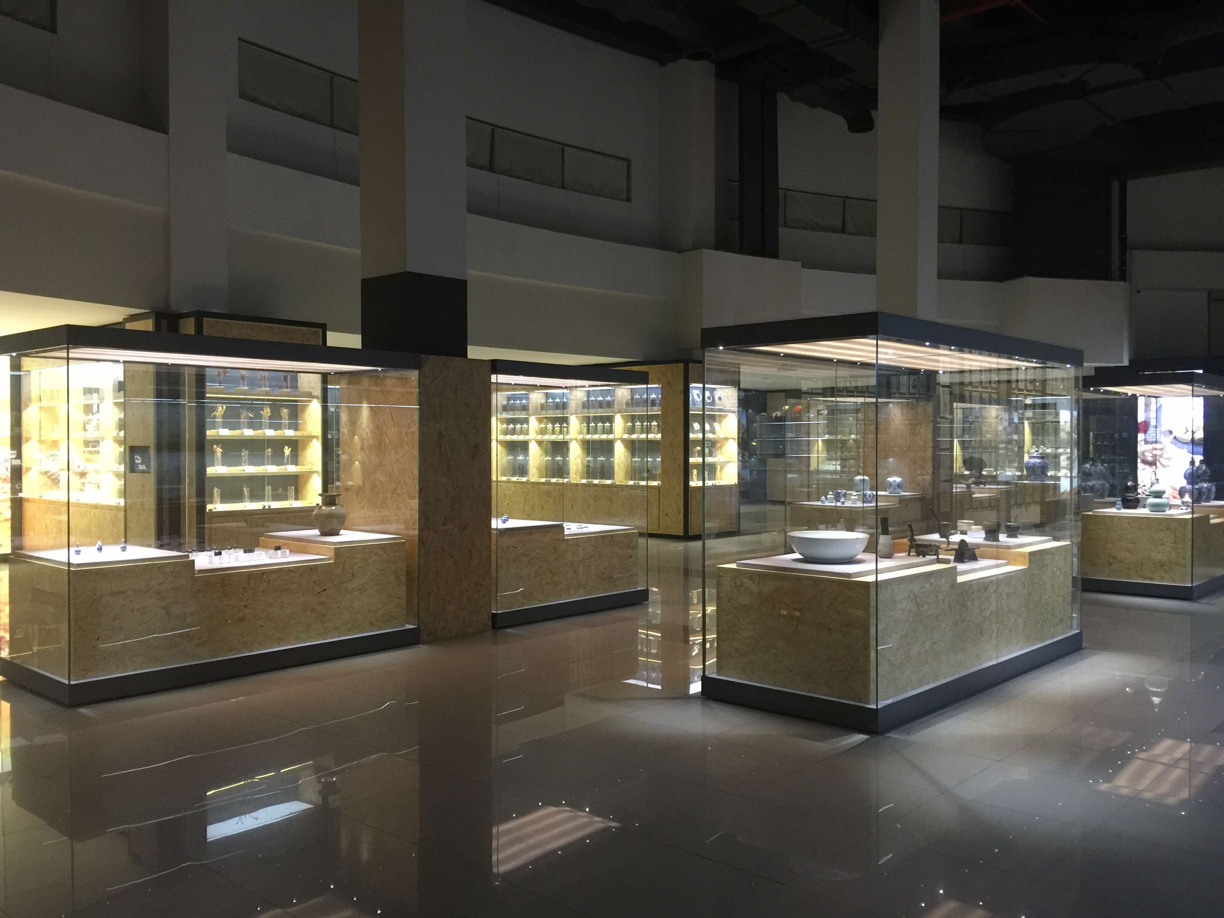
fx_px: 1025
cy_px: 459
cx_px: 612
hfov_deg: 61.7
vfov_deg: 48.2
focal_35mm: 29
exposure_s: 1/17
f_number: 2.2
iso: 125
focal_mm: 4.15
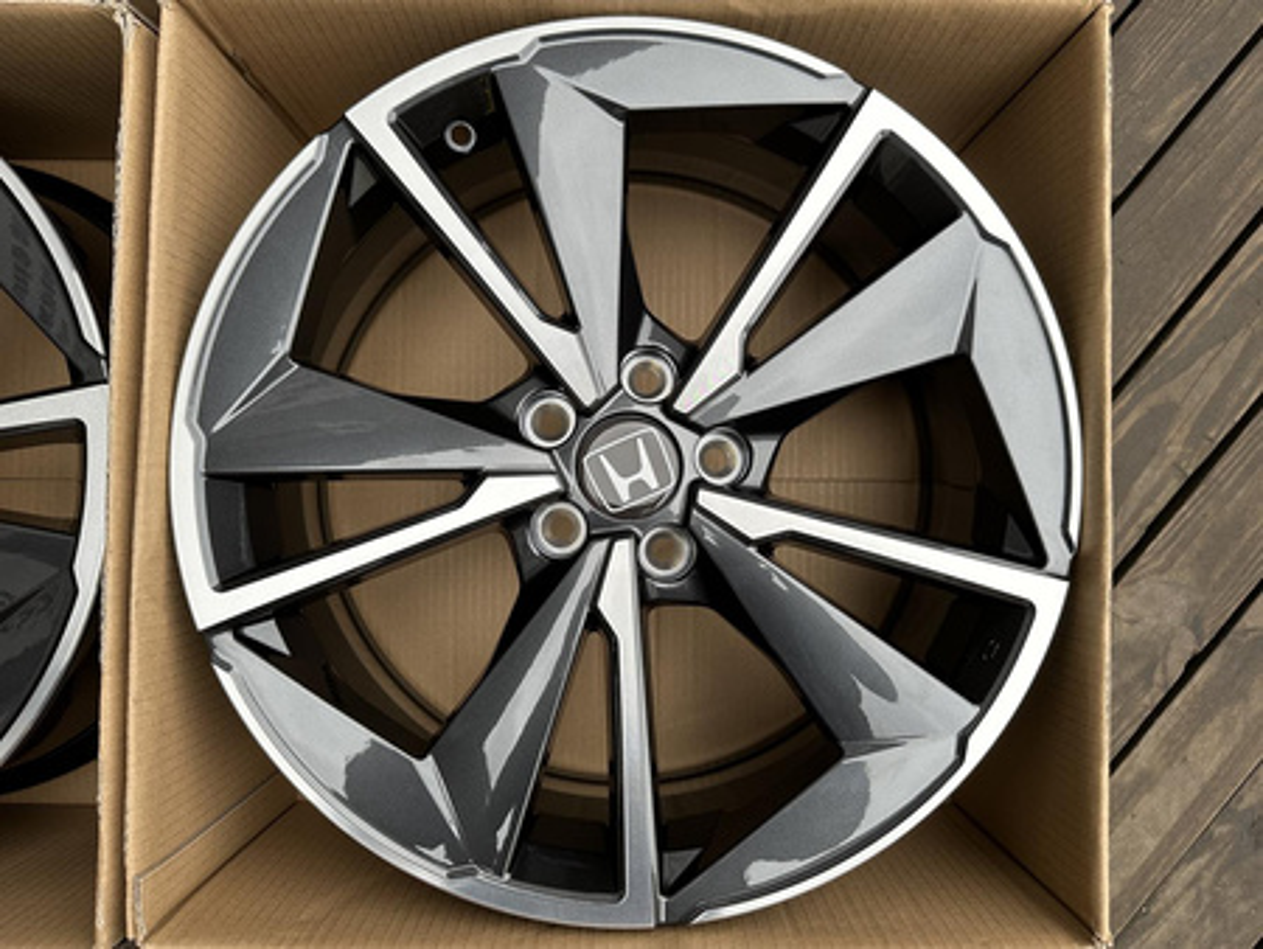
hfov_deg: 71.6
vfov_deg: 56.9
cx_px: 632
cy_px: 474
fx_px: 876
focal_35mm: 24
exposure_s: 1/386
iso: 80
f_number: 1.78
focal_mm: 6.86
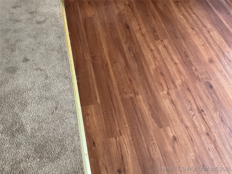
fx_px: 194
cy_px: 87
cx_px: 116
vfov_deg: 48.2
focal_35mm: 29
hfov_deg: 61.7
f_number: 1.8
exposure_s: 1/60
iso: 125
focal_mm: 3
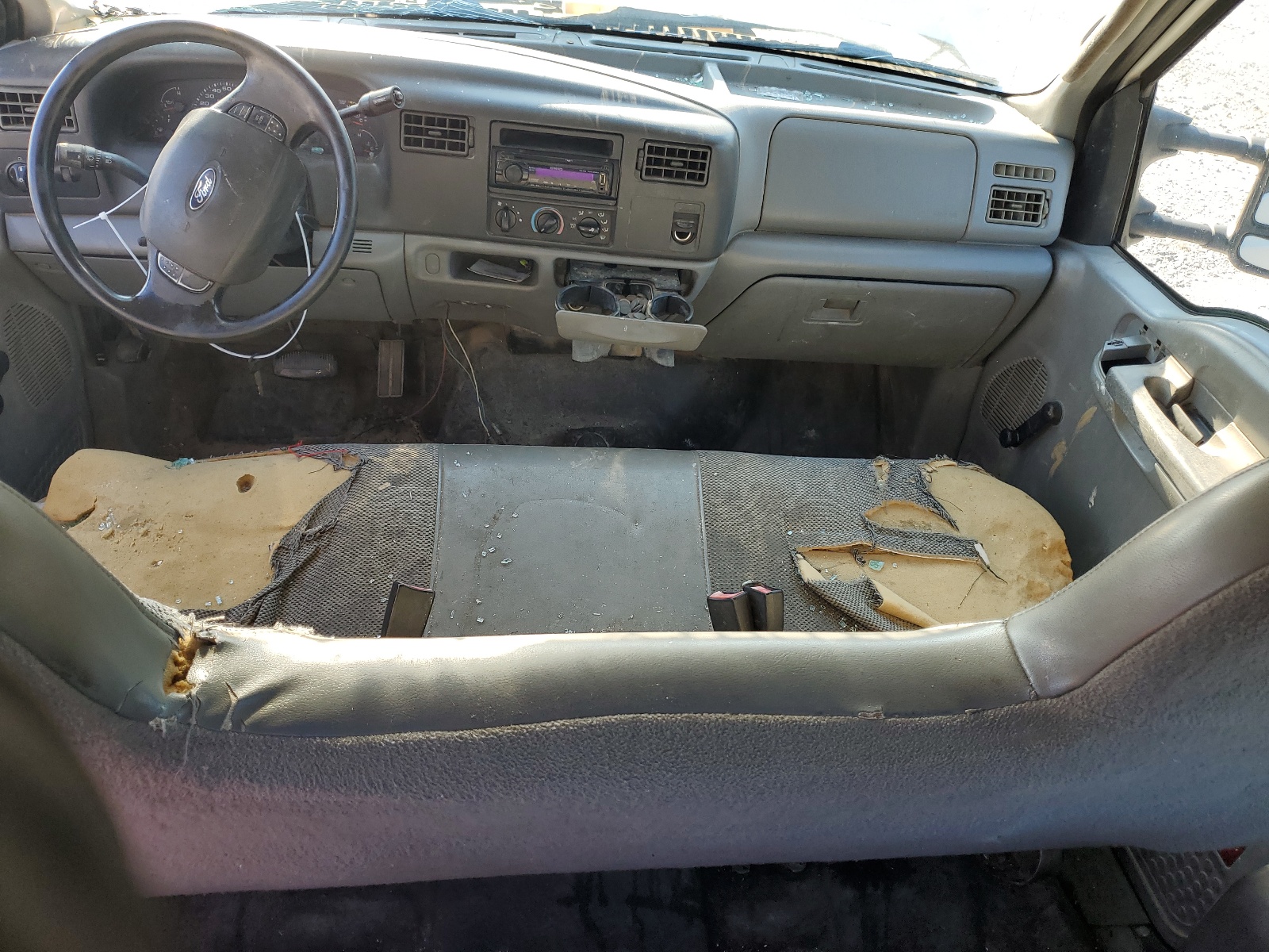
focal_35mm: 26
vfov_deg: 53.1
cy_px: 476
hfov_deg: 67.3
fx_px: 953
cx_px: 634
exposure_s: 1/250
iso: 50
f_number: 1.5
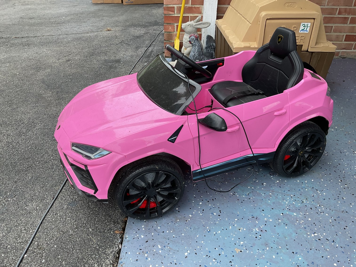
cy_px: 134
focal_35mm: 29
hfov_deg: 61.7
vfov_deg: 48.2
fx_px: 298
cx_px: 178
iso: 16
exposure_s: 1/442
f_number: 1.8
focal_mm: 3
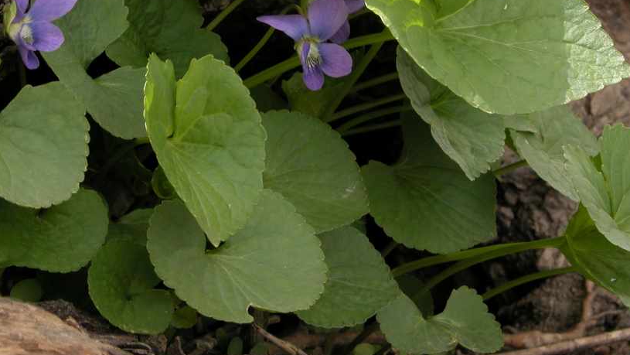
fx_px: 3058
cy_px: 138
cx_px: 282
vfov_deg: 6.6
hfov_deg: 11.8
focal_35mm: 183
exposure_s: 1/26.6
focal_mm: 27.3
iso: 100
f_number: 7.4
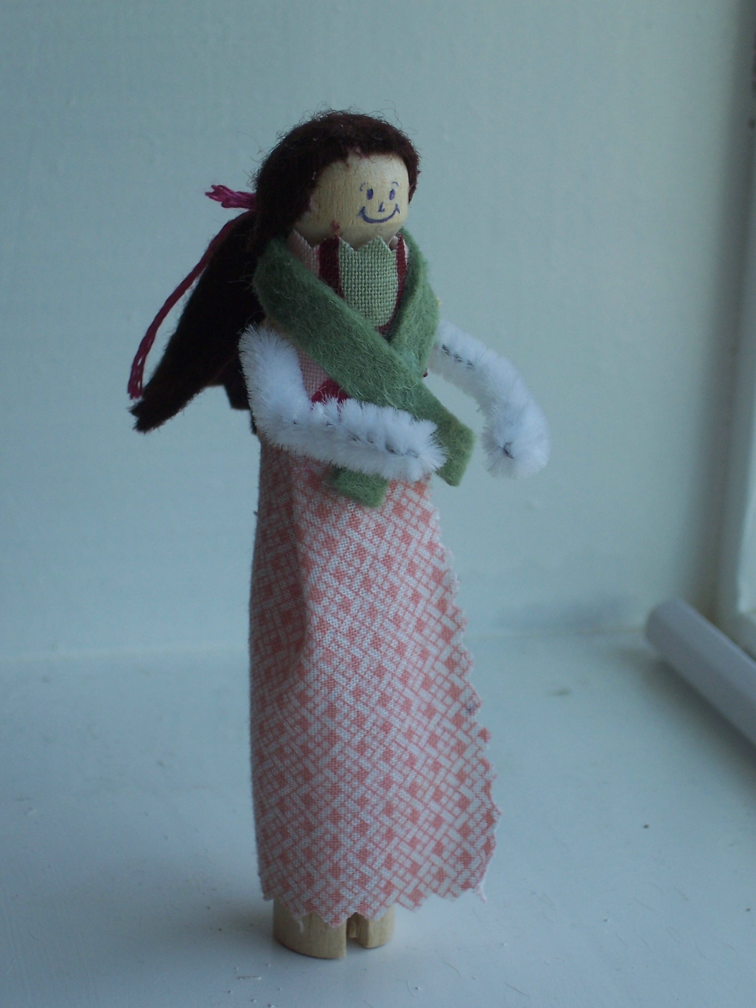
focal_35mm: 82
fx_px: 2388
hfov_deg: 18.0
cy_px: 504
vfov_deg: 23.8
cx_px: 378
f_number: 4.1
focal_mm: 13.5
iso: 80
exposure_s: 1/125
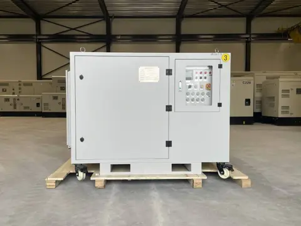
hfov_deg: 67.3
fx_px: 226
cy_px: 113
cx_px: 150
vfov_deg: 53.1
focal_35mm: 26
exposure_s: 1/100
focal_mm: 4.2
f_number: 1.6
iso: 50
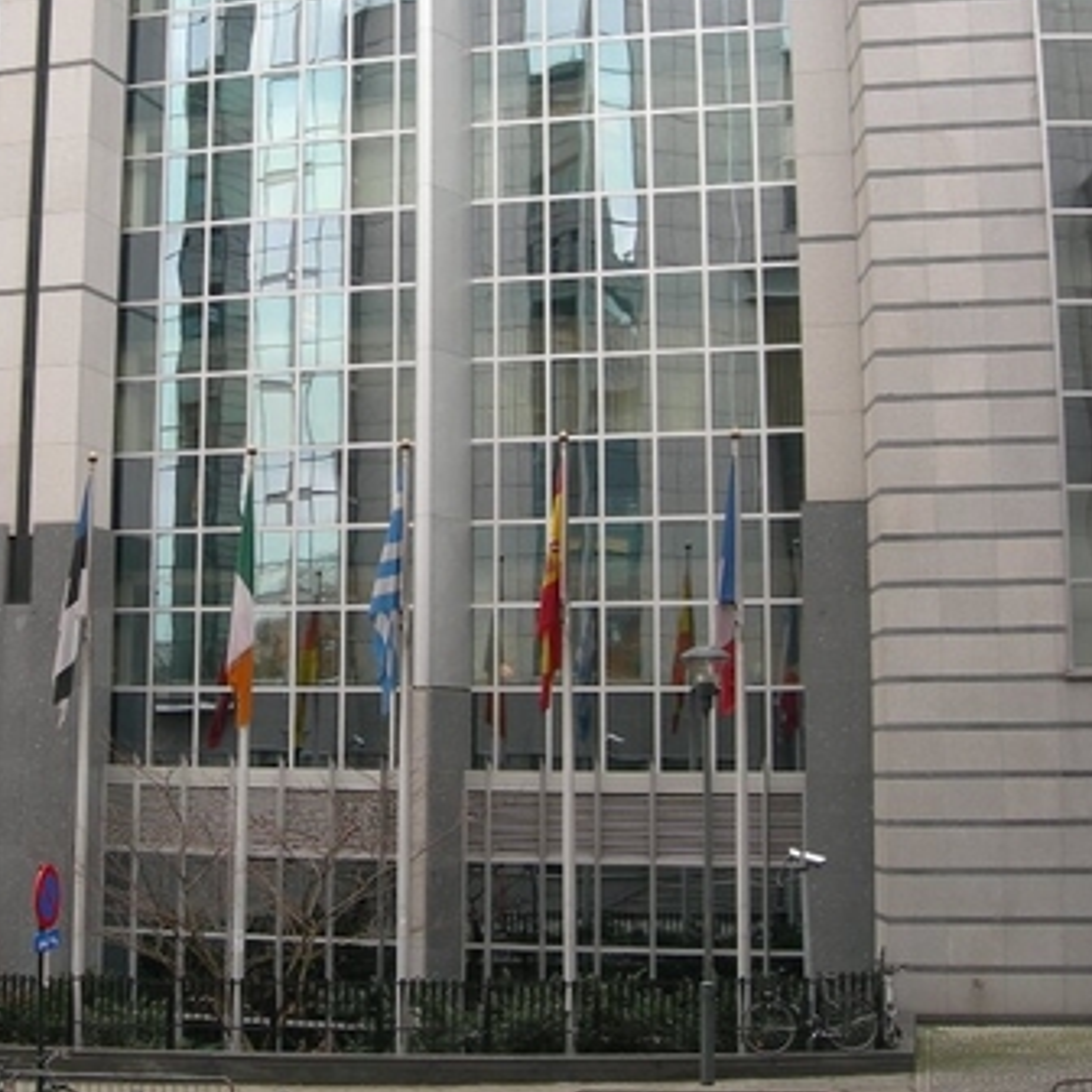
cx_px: 299
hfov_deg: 28.3
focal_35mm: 60
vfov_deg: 28.4
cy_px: 374
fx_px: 2141
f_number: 2.8
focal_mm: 7.8
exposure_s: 1/74.1
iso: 50
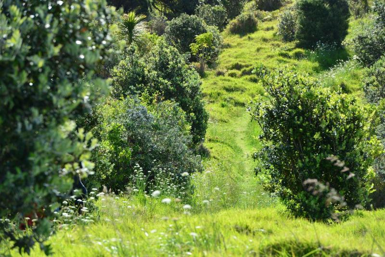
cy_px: 128
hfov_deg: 10.3
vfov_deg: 6.9
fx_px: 2140
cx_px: 192
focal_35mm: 200
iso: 250
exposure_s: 1/320
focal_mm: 200
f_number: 9
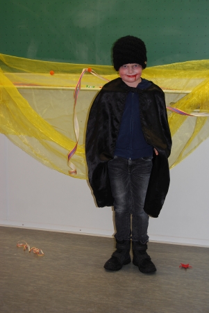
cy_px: 156
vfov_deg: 31.9
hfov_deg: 21.6
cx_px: 104
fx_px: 547
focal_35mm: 63
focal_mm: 42
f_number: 5.3
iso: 200
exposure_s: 1/60
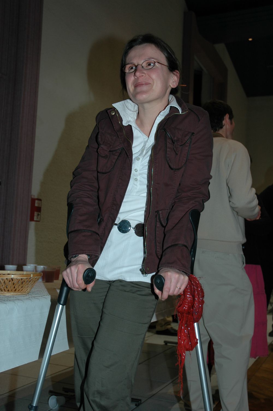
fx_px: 496
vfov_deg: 45.0
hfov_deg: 30.8
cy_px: 206
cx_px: 136
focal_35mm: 44
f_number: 4
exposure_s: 1/60
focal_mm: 29
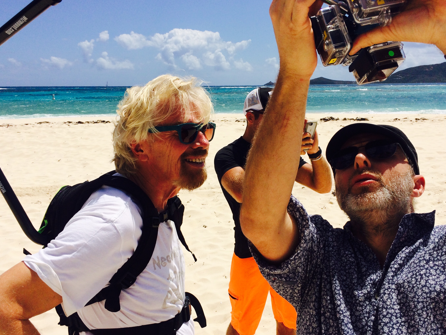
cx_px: 237
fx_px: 451
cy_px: 186
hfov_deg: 52.6
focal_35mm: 35
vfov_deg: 40.6
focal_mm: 4.15
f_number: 2.2
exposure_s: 1/6849
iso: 32
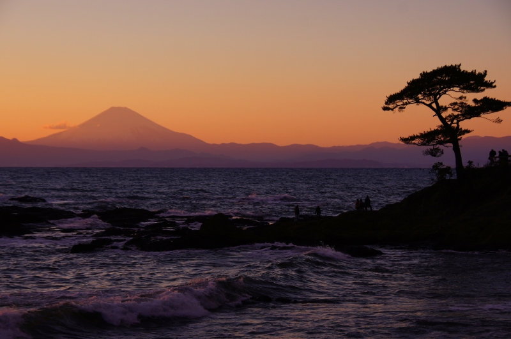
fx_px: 1276
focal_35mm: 90
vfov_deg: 15.1
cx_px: 256
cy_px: 170
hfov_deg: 22.7
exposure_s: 1/160
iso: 100
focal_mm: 60
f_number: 6.3
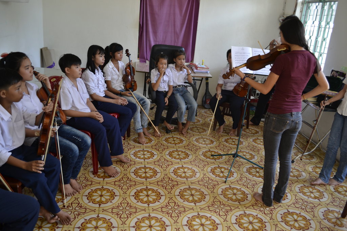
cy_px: 116
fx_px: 289
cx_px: 174
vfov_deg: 43.6
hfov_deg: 61.9
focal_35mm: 30
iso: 400
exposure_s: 1/50
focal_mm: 20
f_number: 3.8
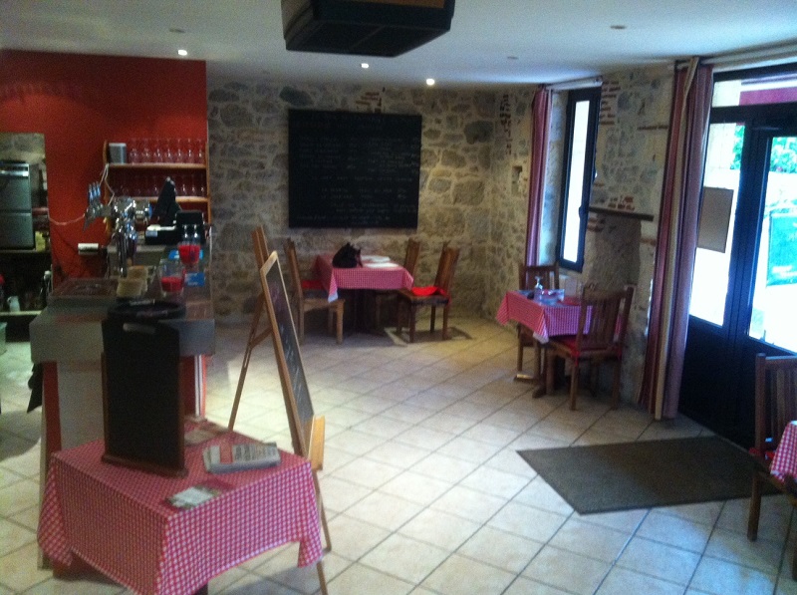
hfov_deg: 52.7
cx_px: 398
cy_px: 298
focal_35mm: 35
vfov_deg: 40.6
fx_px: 804
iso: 400
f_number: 2.8
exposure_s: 1/15
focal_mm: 3.85
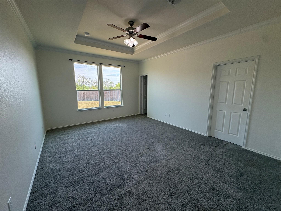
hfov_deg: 102.1
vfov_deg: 85.7
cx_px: 140
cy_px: 106
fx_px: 114
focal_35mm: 14
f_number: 2.2
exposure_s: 1/129
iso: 64
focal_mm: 2.22
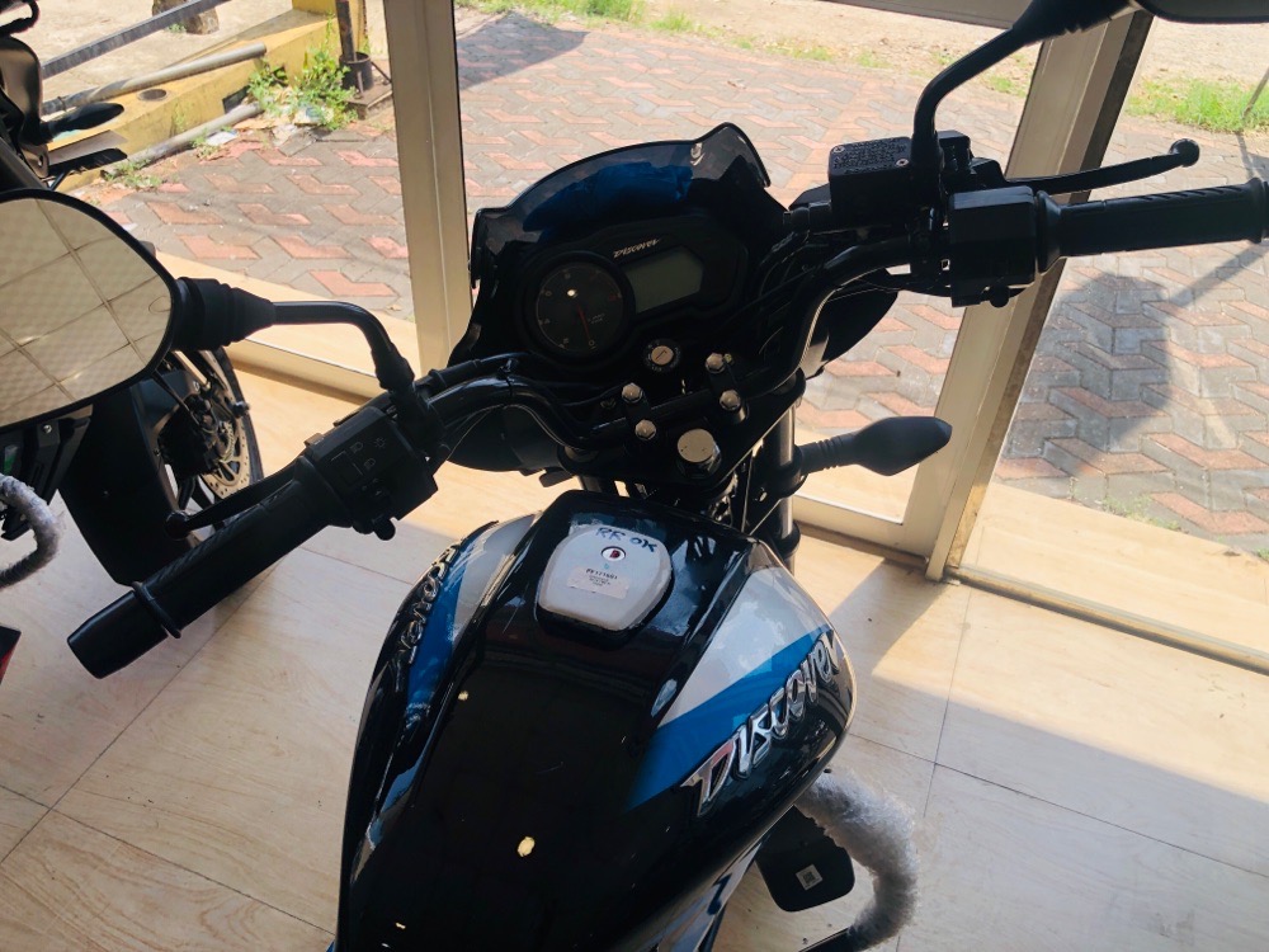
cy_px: 476
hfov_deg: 63.4
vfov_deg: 49.7
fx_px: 1026
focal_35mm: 28
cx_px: 634
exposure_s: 1/842
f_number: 1.8
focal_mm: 4
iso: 20
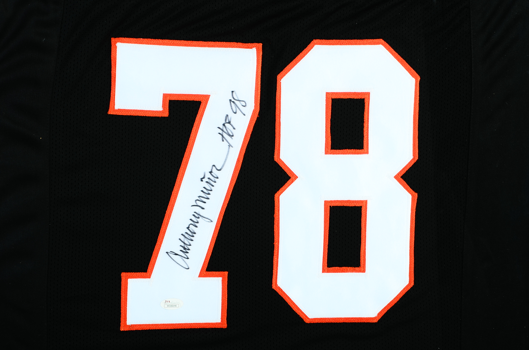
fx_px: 1760
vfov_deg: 11.4
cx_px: 264
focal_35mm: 120
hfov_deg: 17.1
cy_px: 175
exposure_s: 1/160
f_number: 13
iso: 100
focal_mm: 80
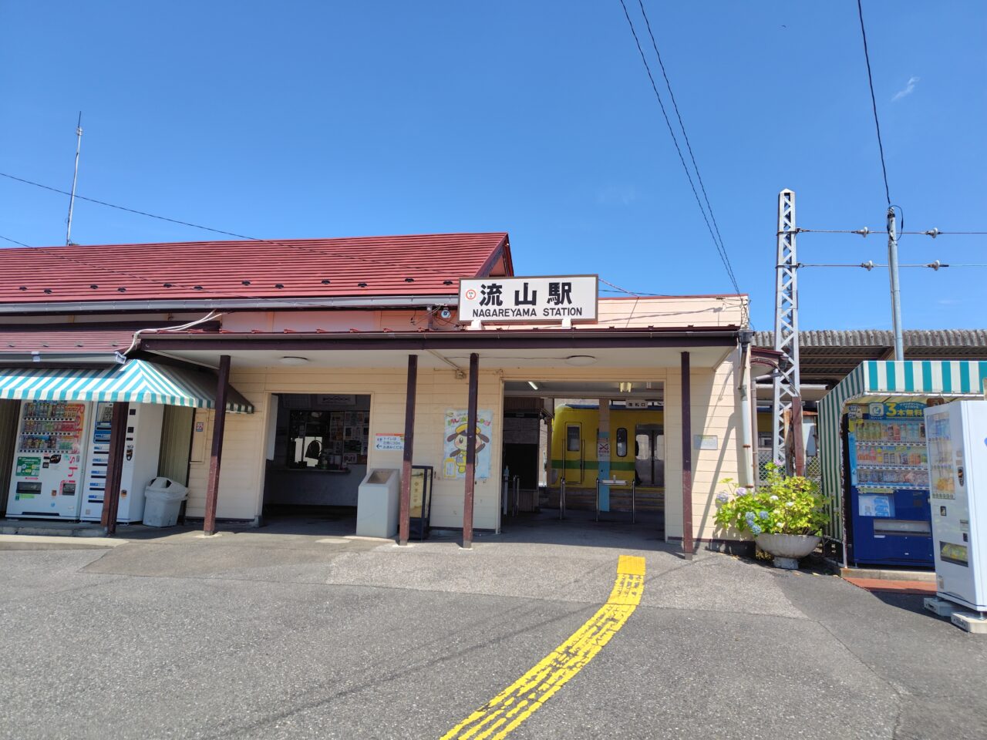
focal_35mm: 23
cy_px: 370
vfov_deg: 58.9
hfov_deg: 73.9
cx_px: 494
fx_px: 656
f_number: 1.9
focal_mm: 5.6
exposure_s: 1/1907
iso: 50
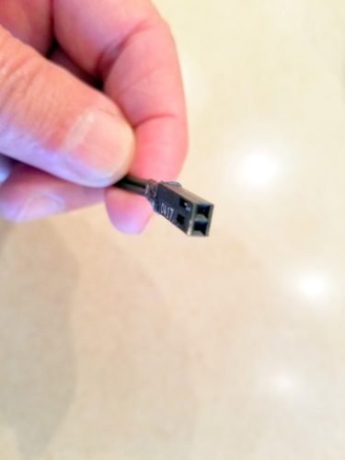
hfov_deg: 53.1
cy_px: 230
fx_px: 346
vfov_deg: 67.3
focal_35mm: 26
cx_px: 172
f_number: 1.7
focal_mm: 4.2
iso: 200
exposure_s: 1/24
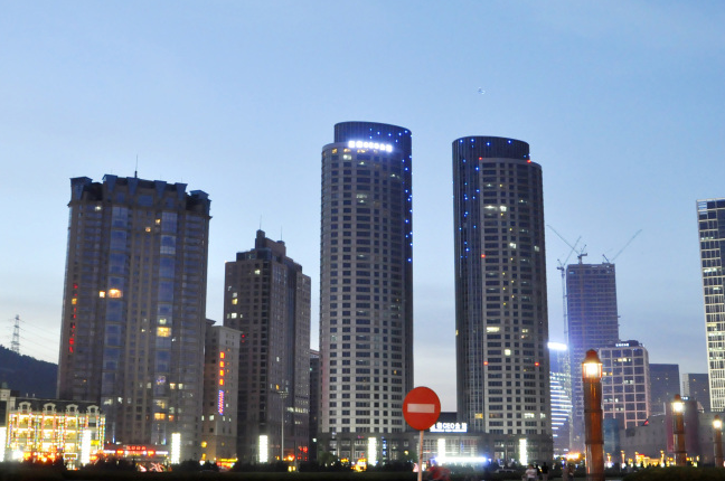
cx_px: 375
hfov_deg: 39.8
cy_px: 234
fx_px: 1001
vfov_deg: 27.0
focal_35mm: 50
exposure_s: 1/10
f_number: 5.6
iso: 1600
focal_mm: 21
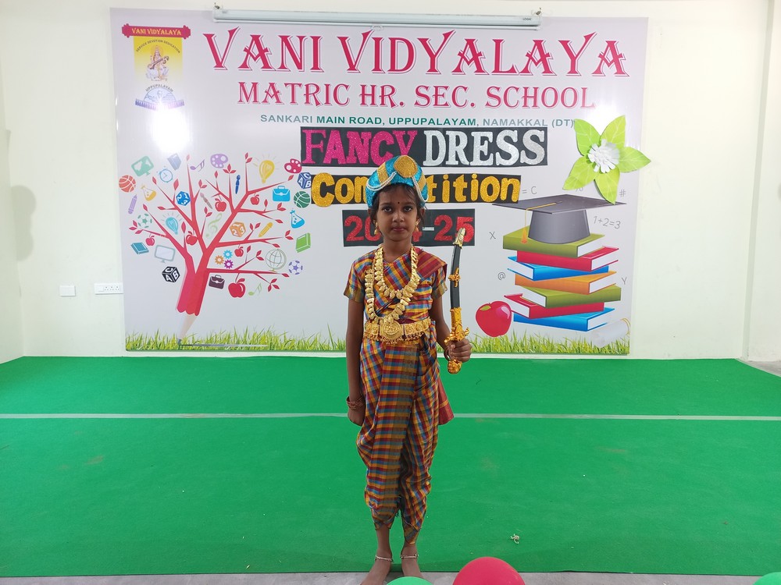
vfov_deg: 54.9
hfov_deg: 69.4
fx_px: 564
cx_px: 390
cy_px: 292
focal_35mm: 25
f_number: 1.8
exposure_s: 1/33.3
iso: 200
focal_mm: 4.6
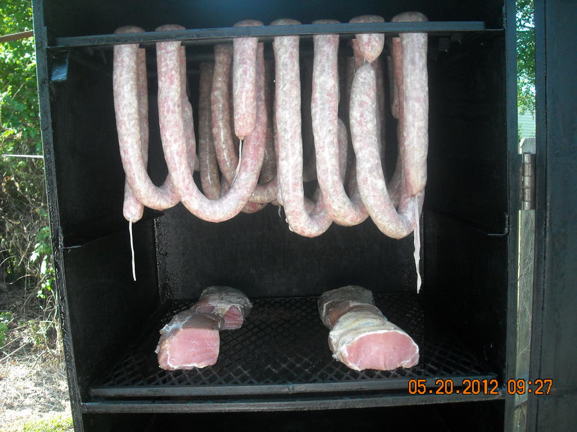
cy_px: 216
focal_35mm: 35
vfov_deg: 40.7
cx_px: 288
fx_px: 583
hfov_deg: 52.6
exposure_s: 1/250
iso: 295
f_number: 2.8
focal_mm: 5.7
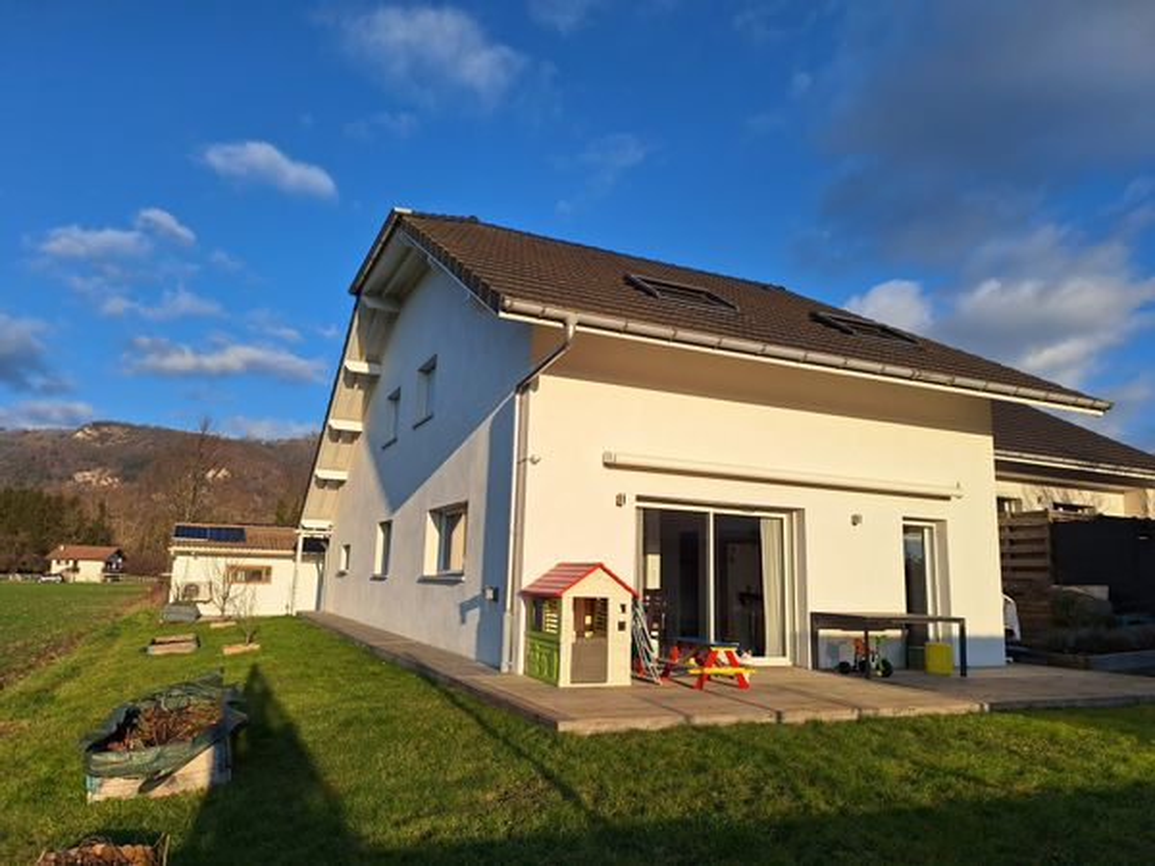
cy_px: 433
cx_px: 578
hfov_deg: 73.9
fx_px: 767
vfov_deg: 58.9
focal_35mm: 23
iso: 40
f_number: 1.8
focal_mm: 5.54
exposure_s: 1/4184
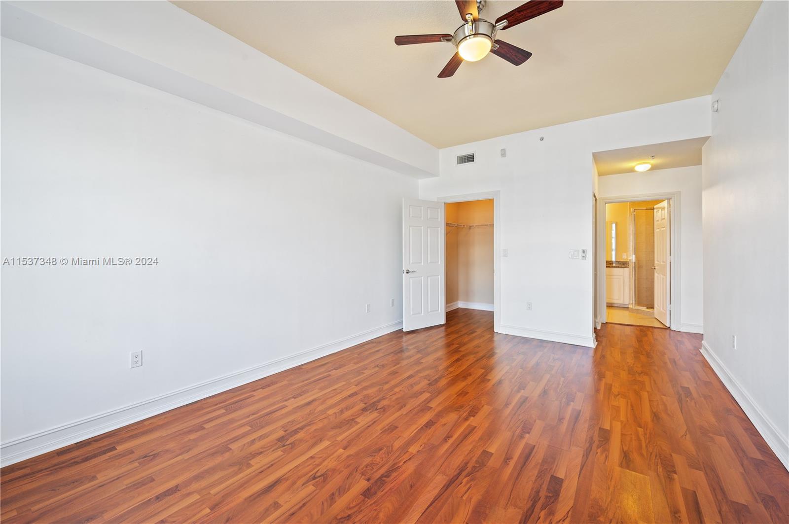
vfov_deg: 81.1
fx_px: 306
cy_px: 262
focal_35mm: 14
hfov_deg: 104.3
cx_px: 394
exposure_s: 1/4
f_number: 8
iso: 200
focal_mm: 14
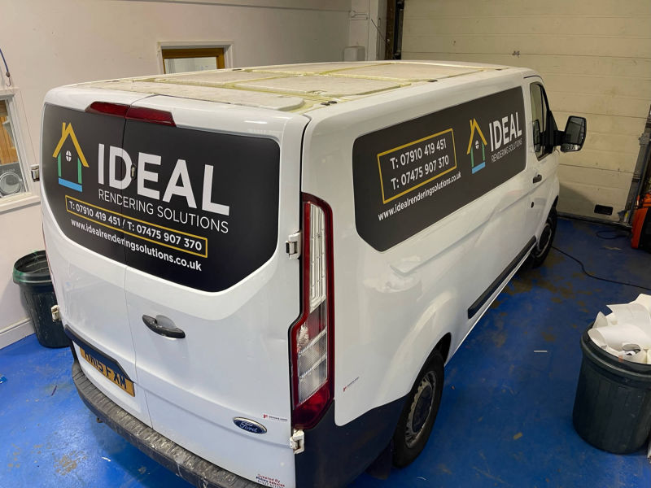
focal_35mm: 26
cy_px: 244
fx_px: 489
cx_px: 326
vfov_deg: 53.1
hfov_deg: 67.3
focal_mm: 5.1
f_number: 1.6
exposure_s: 1/50
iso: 80
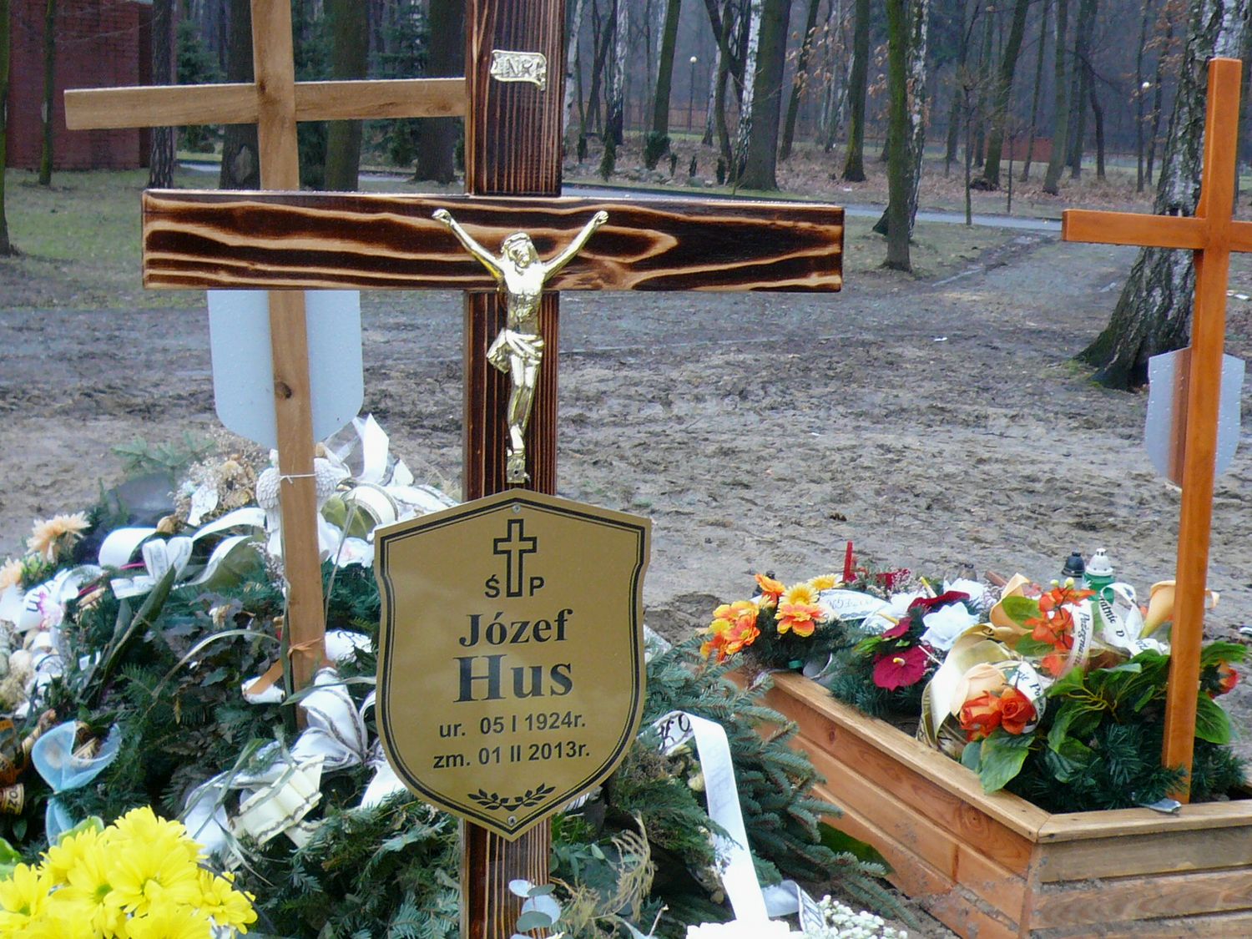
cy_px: 470
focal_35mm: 44
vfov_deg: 32.9
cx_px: 626
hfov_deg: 42.9
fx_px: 1591
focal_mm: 4.7
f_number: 2.8
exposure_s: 1/30
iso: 100
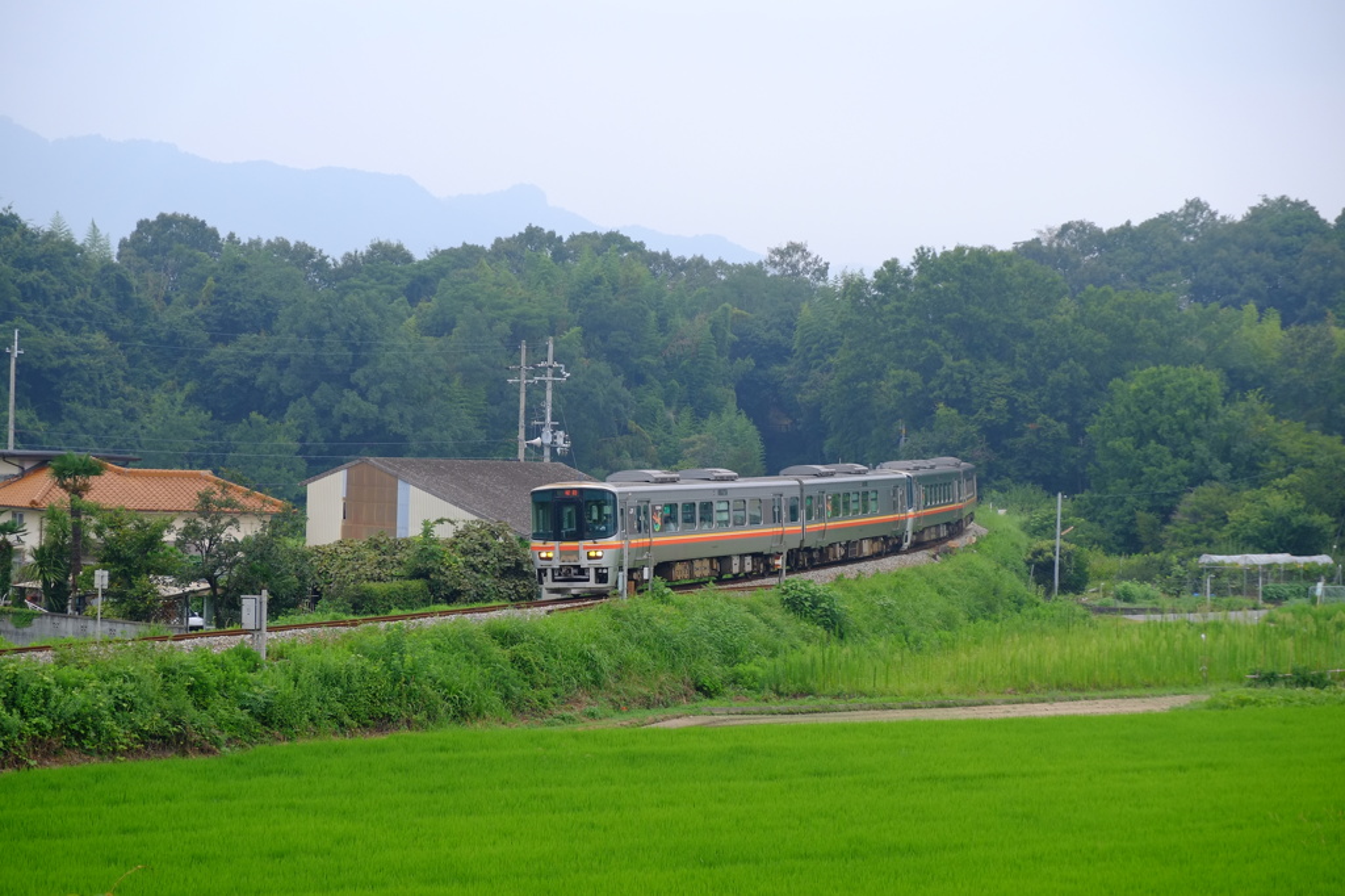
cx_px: 672
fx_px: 3100
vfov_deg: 16.4
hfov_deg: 24.5
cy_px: 448
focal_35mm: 83
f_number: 4
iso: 400
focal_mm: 55
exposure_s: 1/400
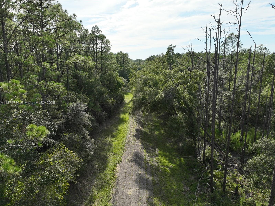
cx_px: 138
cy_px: 103
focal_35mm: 24
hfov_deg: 71.6
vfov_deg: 56.8
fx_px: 191
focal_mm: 12.29
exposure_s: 1/800
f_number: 2.8
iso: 100
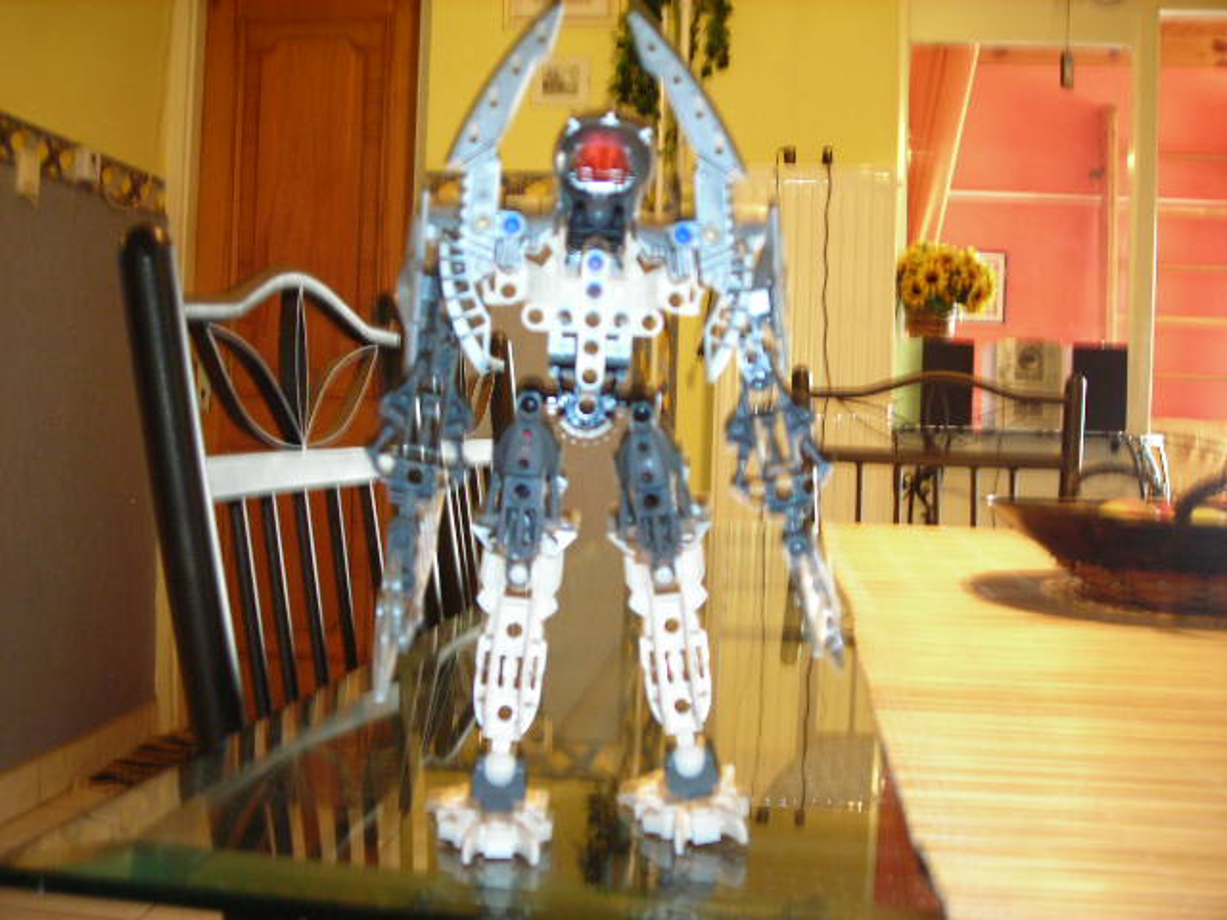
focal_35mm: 38
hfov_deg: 49.0
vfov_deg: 37.7
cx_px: 614
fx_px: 1347
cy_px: 460
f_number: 3.2
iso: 190
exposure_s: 1/3.9
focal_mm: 6.3
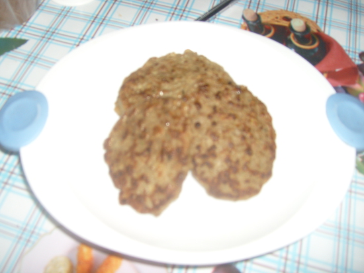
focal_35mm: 35
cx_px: 182
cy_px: 136
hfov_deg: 52.6
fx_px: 368
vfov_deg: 40.7
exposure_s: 1/45
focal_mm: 5.8
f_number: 2.8
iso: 100
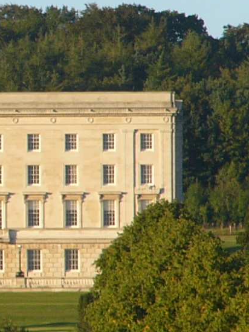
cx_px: -331
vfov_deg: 2.2
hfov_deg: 1.6
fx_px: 8648
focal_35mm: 901
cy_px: 177
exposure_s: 1/250
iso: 50
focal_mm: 35.8
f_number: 4
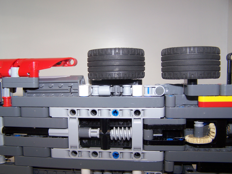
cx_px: 116
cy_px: 87
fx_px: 255
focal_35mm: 38
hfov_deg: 49.0
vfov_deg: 37.7
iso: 80
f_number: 2.8
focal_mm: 6.3
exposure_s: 1/60
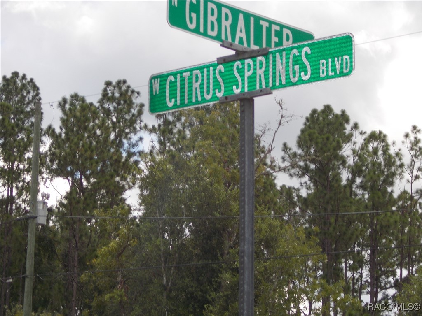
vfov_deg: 11.4
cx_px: 211
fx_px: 1585
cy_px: 158
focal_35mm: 130
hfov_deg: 15.2
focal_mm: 23
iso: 80
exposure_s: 1/160
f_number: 6.5
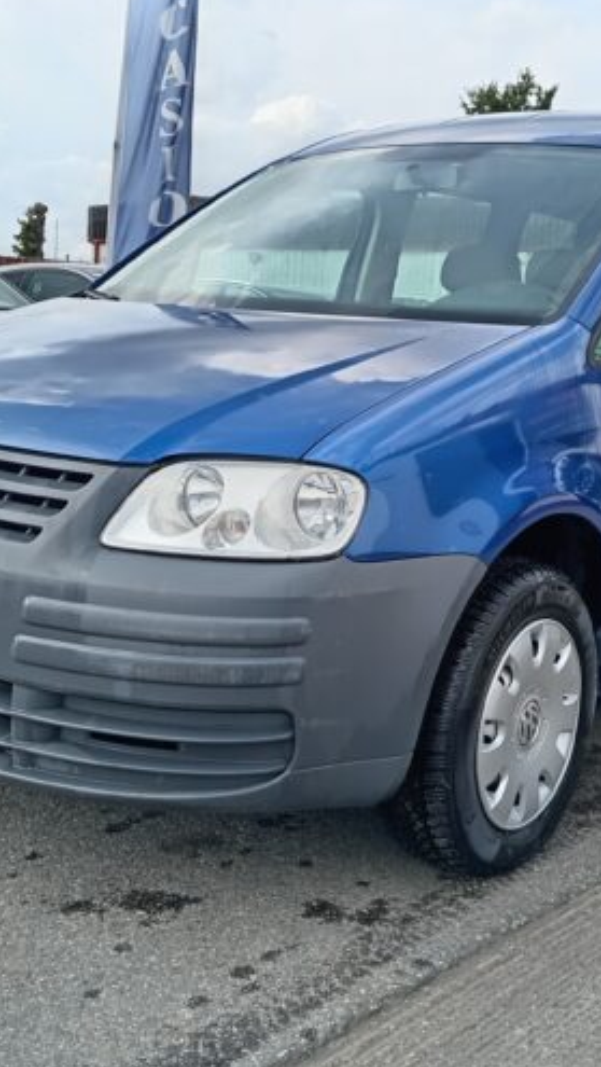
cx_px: 439
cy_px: 451
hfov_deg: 26.8
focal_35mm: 44
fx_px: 1245
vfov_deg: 46.2
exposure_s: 1/251
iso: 102
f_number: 1.8
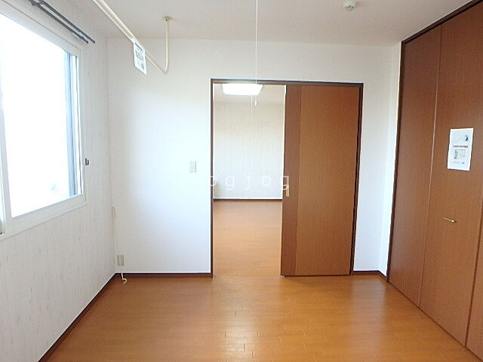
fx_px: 293
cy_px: 181
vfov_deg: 63.4
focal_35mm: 21
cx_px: 242
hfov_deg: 79.0
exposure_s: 1/30
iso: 320
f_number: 3.5
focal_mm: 3.7
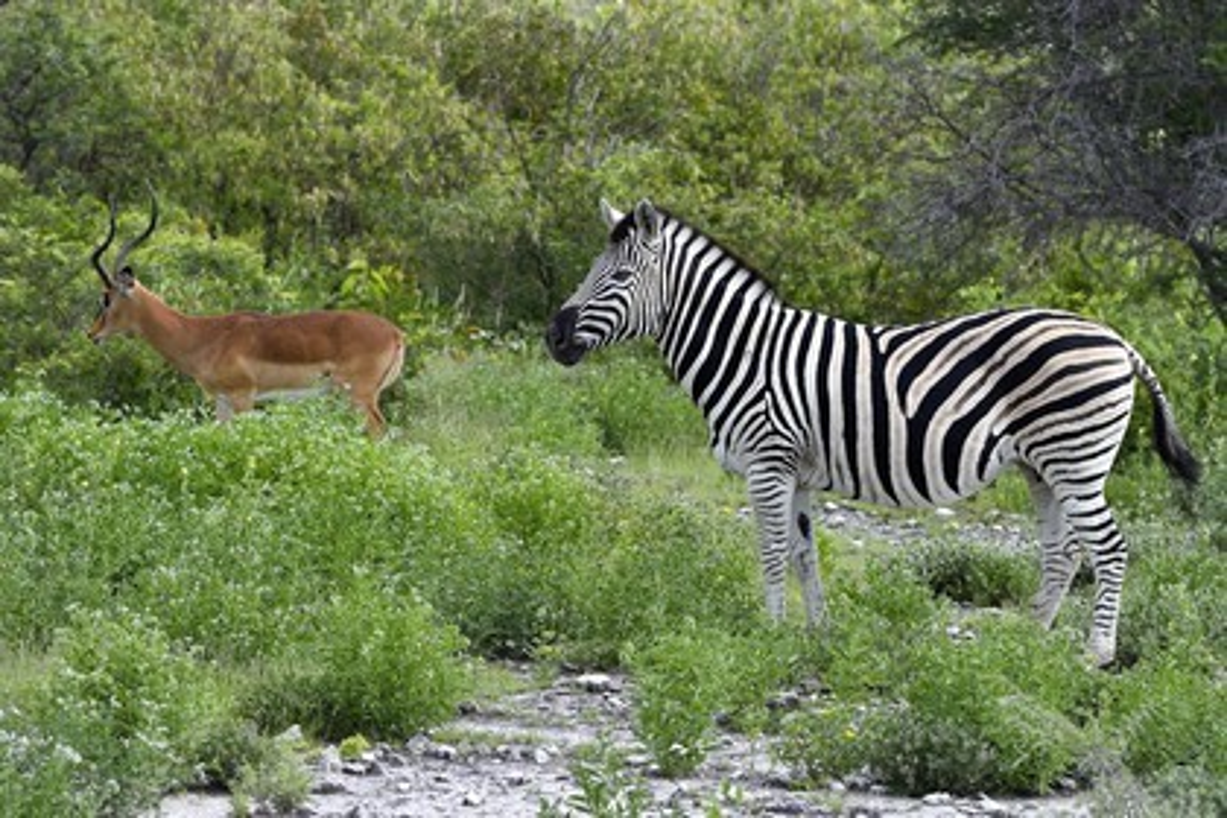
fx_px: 9543
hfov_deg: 7.4
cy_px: 409
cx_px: 614
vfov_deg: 4.9
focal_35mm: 280
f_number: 8
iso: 400
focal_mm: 280
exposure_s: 1/640
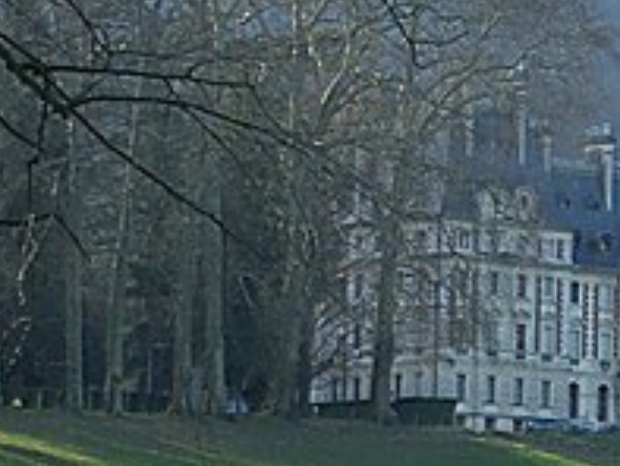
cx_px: 592
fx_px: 4767
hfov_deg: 7.4
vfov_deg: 5.6
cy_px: 301
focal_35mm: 266
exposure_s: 1/100
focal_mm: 17.4
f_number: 4.8
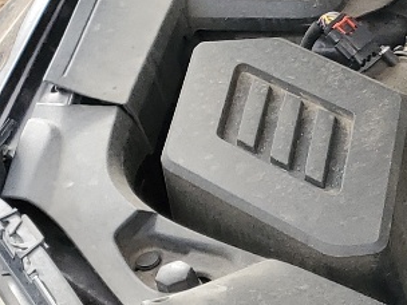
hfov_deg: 12.3
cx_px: 873
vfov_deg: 10.8
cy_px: 147
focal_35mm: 137
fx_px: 1611
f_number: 1.5
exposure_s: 1/312
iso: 50
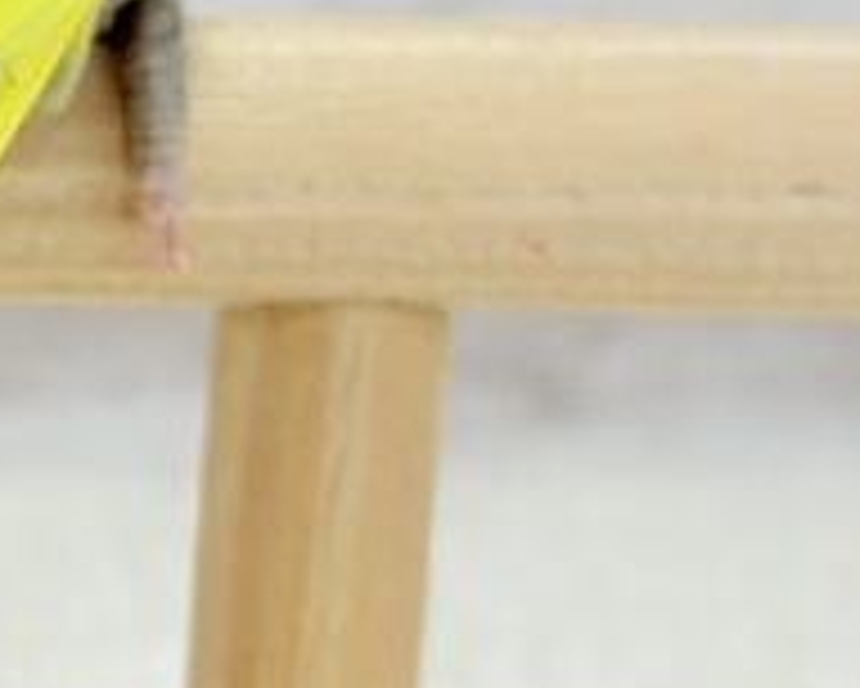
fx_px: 4329
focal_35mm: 170
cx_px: -230
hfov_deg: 11.1
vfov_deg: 9.1
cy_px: 310
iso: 64
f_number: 1.6
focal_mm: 5.96
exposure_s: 1/100
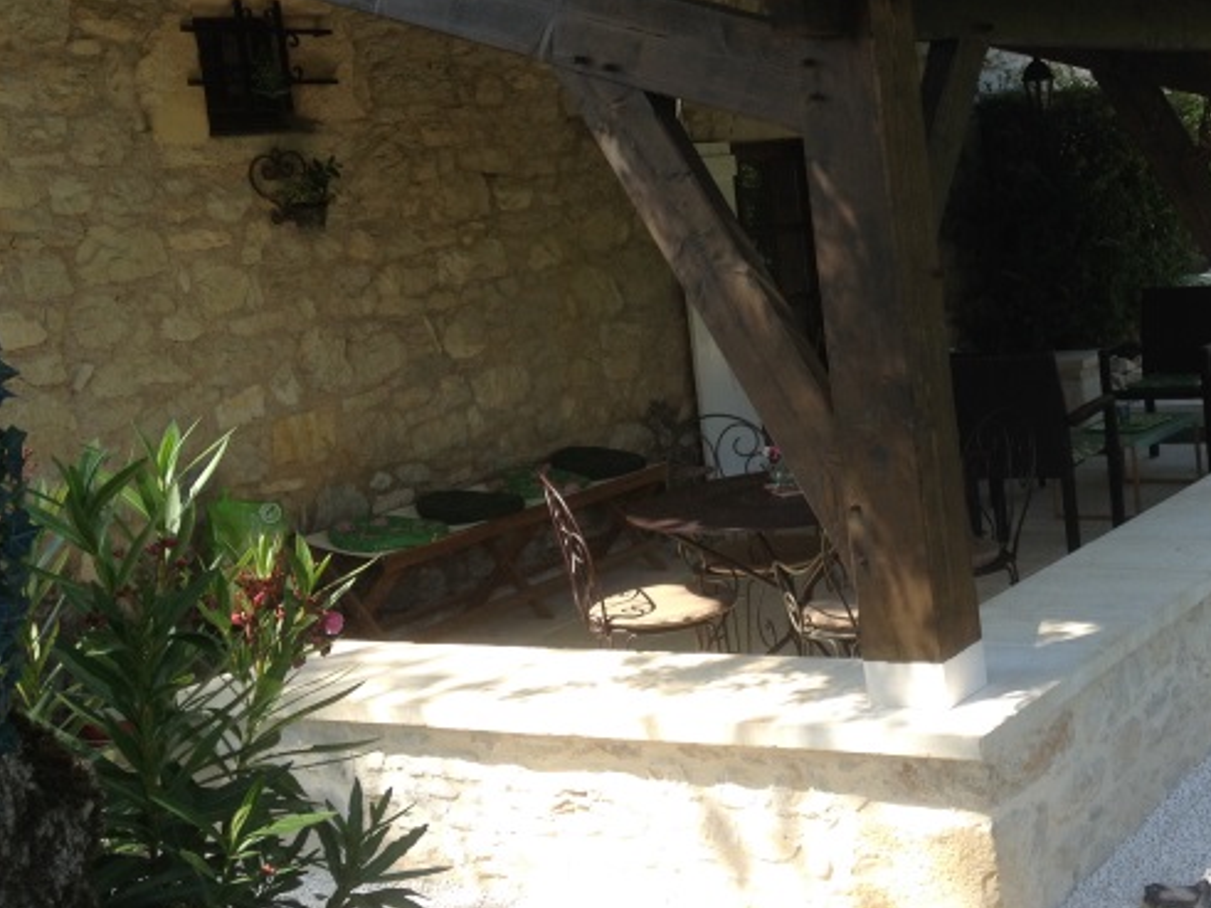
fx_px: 1994
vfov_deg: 25.5
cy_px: 318
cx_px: 982
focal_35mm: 57
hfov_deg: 32.8
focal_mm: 4.28
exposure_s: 1/476
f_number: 2.4
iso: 50
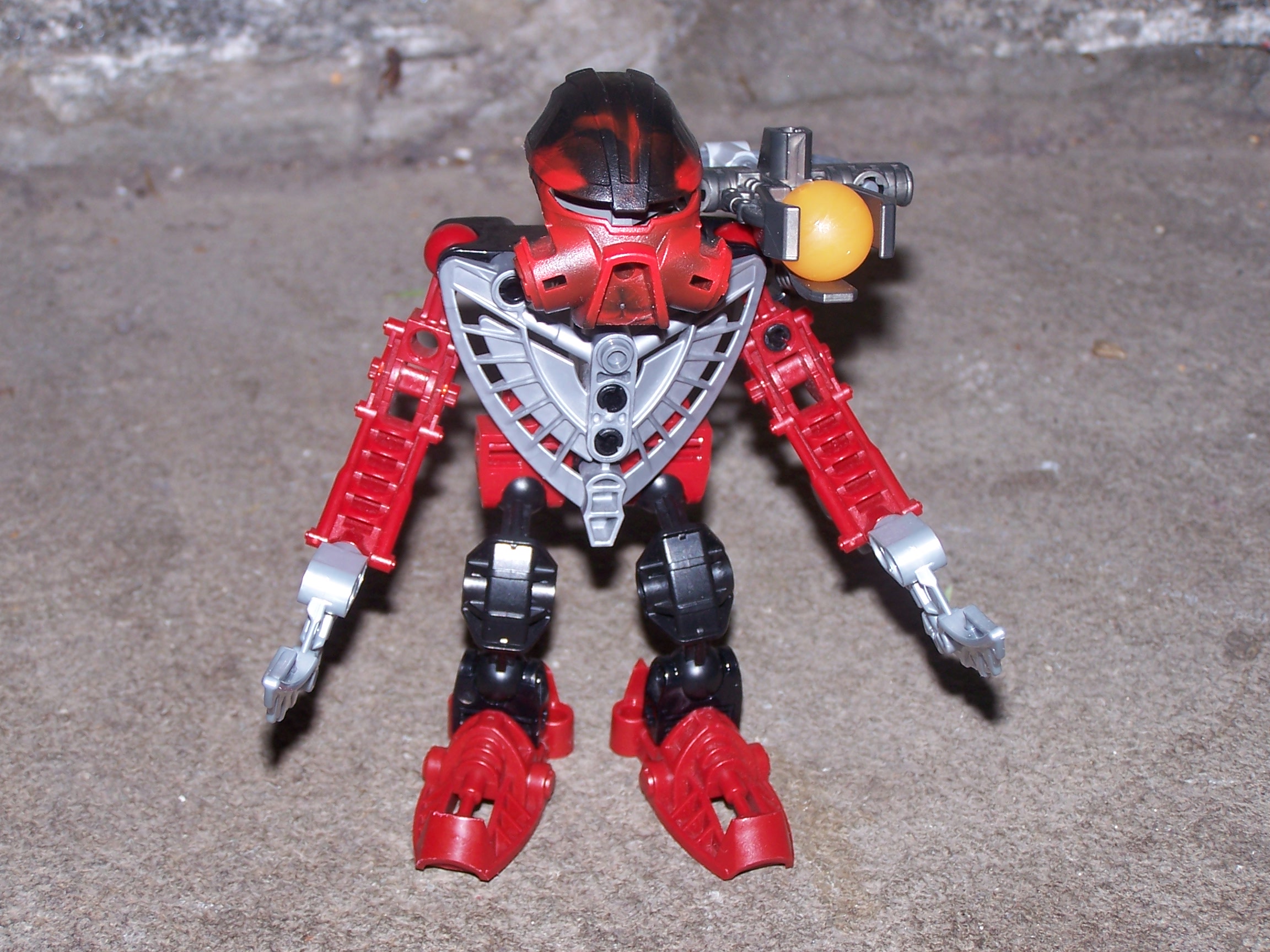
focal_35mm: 75
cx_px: 635
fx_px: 2752
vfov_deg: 19.6
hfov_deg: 26.0
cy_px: 476
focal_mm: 12.4
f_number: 3.2
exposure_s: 1/60
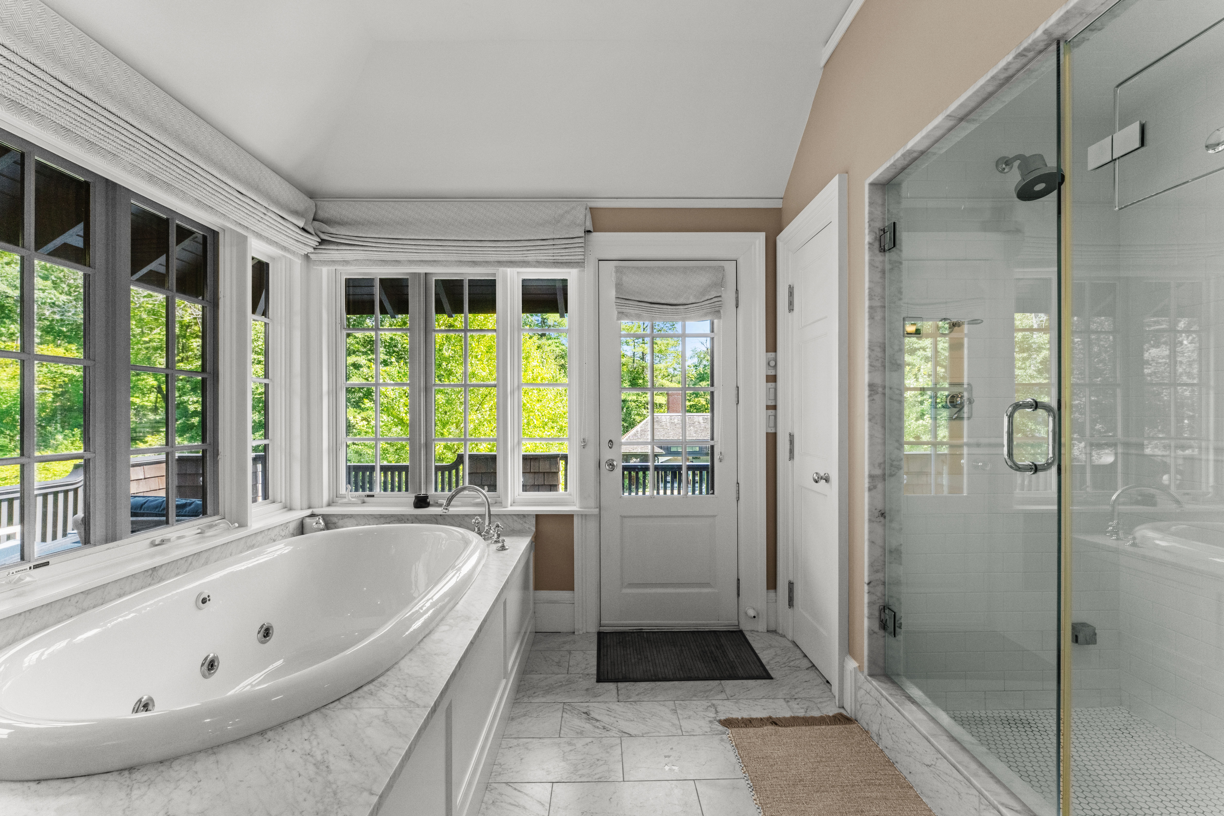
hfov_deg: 101.1
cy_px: 408
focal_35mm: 15
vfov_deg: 78.1
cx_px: 612
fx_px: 503
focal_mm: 14.8
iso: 2000
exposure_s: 1/25
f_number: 11
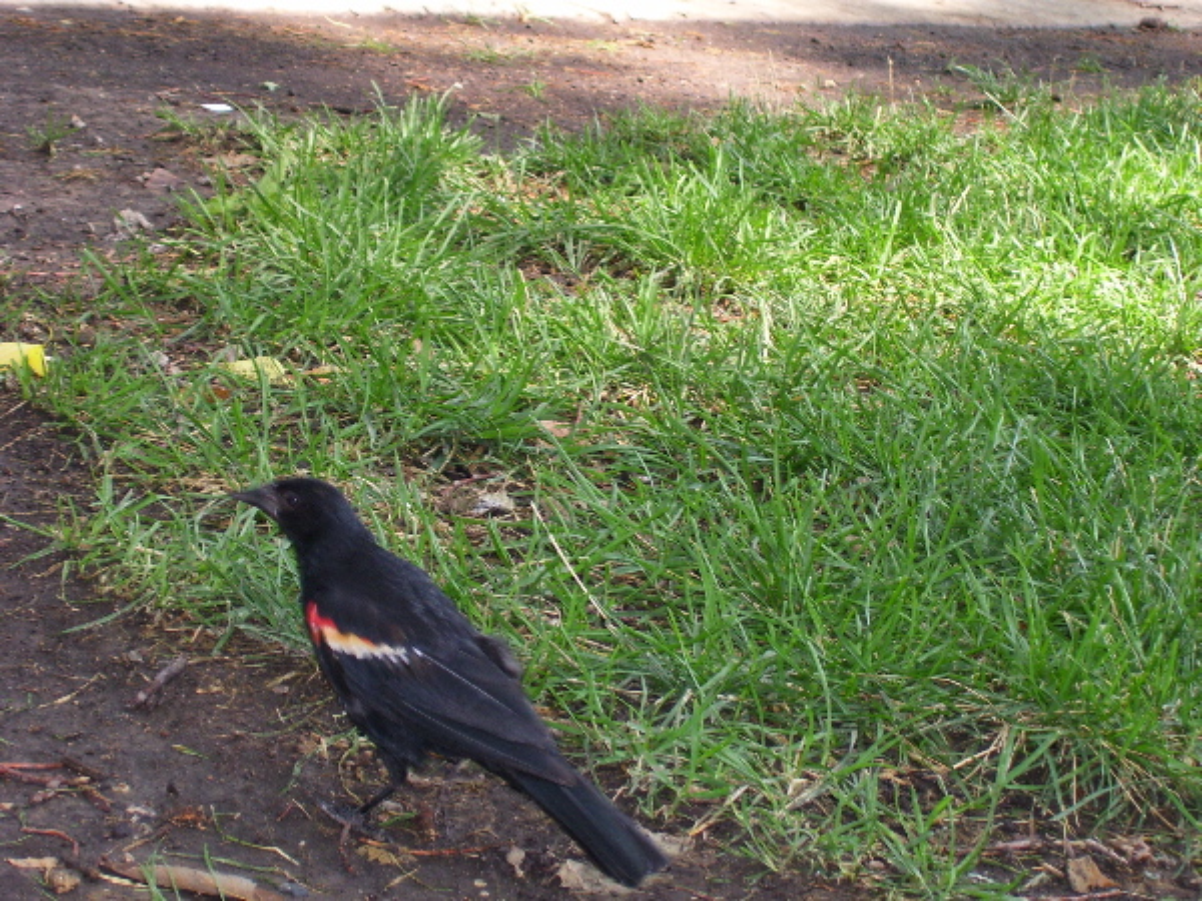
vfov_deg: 13.3
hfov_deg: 17.7
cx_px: 601
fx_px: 3854
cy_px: 450
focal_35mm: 111
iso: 125
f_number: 4.6
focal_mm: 18
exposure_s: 1/90
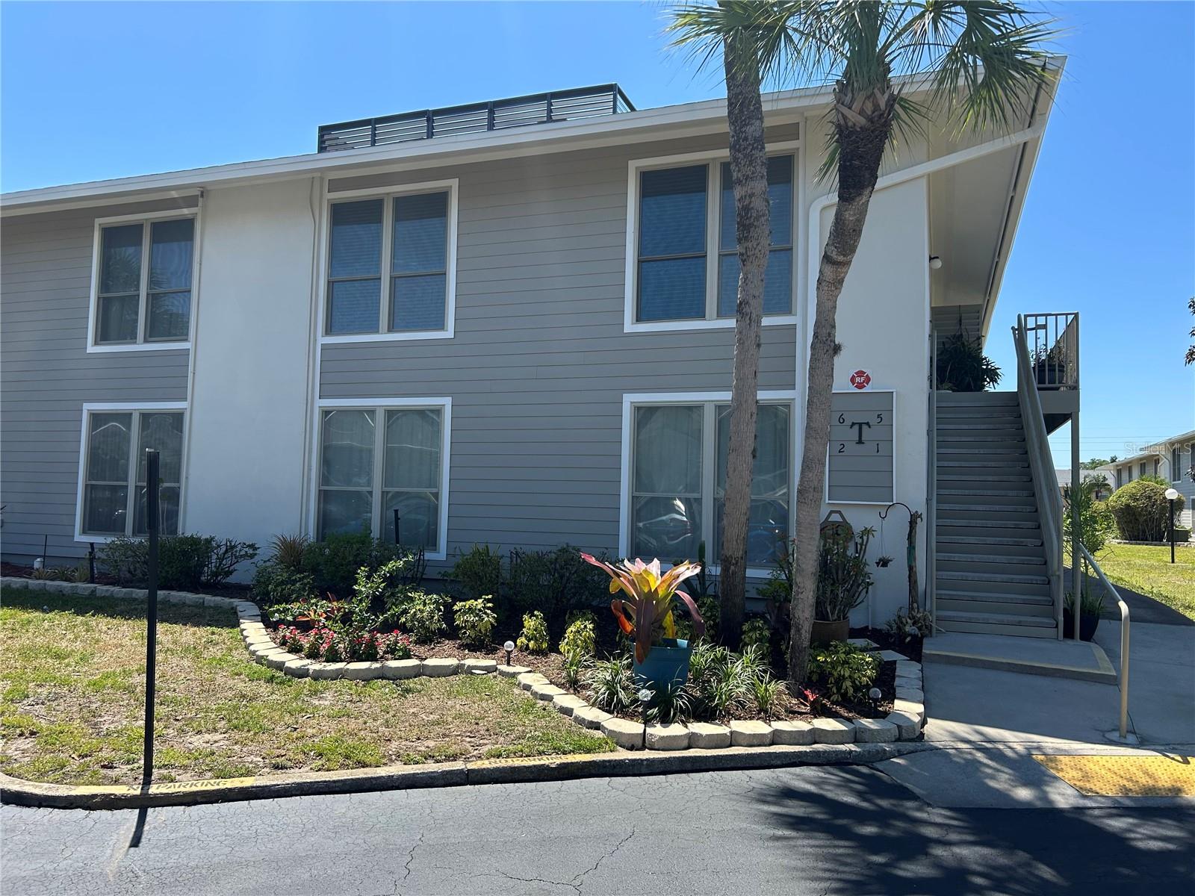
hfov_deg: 67.3
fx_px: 898
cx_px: 598
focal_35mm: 26
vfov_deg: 53.1
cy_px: 448
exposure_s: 1/2165
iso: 50
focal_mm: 5.7
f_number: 1.5
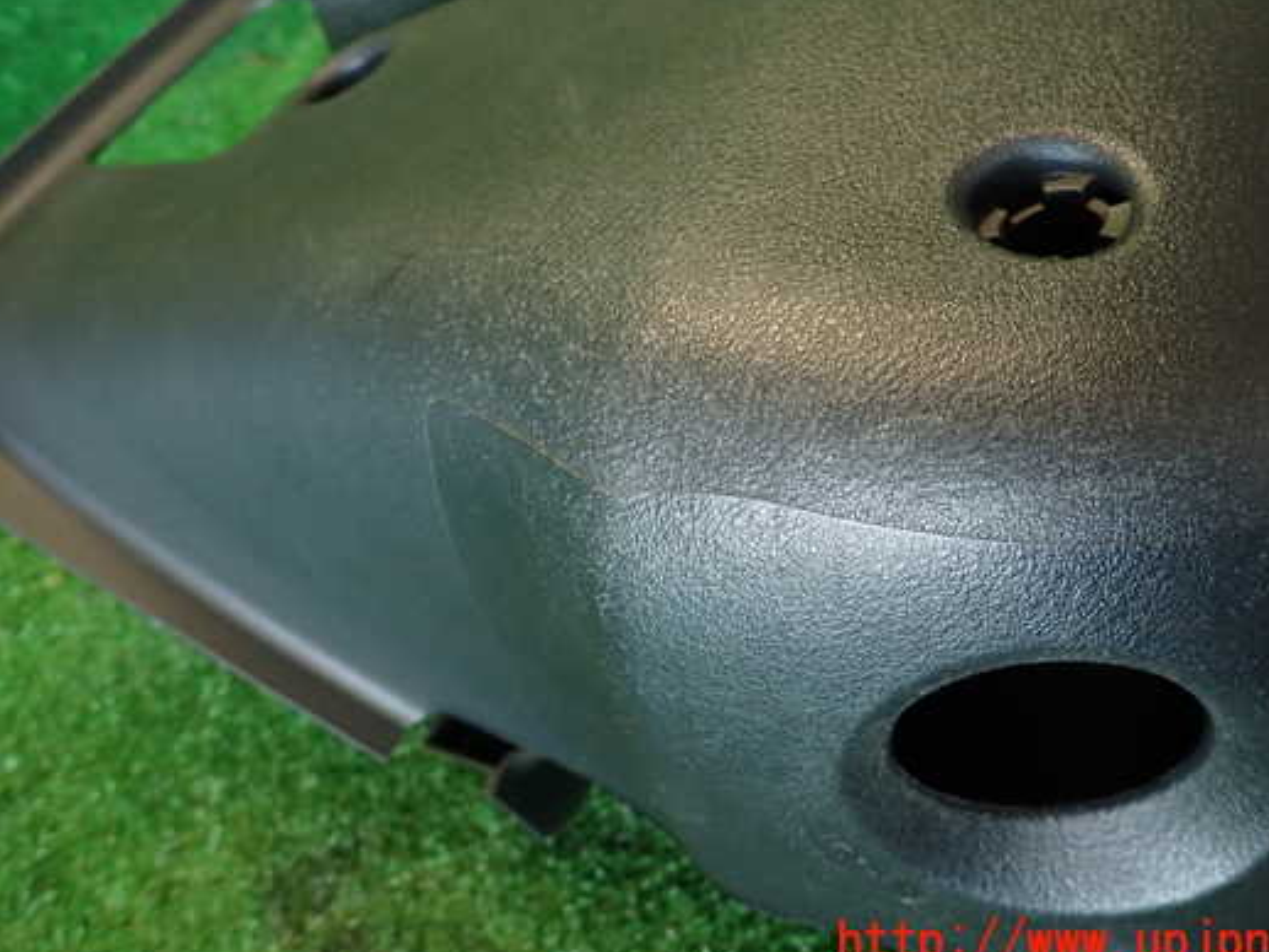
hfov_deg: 61.6
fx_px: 1063
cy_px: 422
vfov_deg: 48.2
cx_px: 655
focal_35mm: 29
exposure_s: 1/40
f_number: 2
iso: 200
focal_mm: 4.5
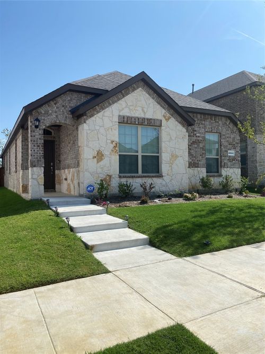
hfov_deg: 53.0
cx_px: 132
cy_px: 177
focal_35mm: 26
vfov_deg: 67.3
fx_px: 265
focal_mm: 4.25
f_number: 1.8
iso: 32
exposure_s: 1/4444
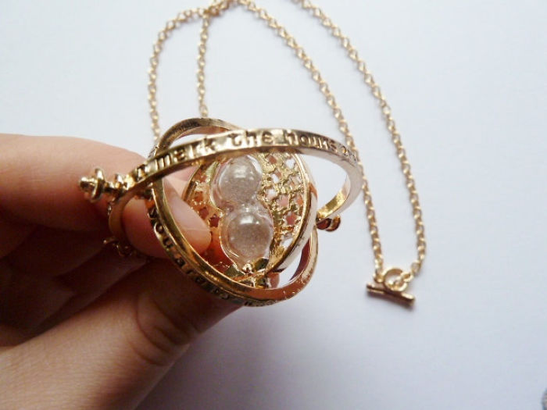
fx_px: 395
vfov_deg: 54.9
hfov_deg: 69.4
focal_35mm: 25
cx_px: 274
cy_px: 205
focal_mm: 4.1
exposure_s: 1/30
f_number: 3.3
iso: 400
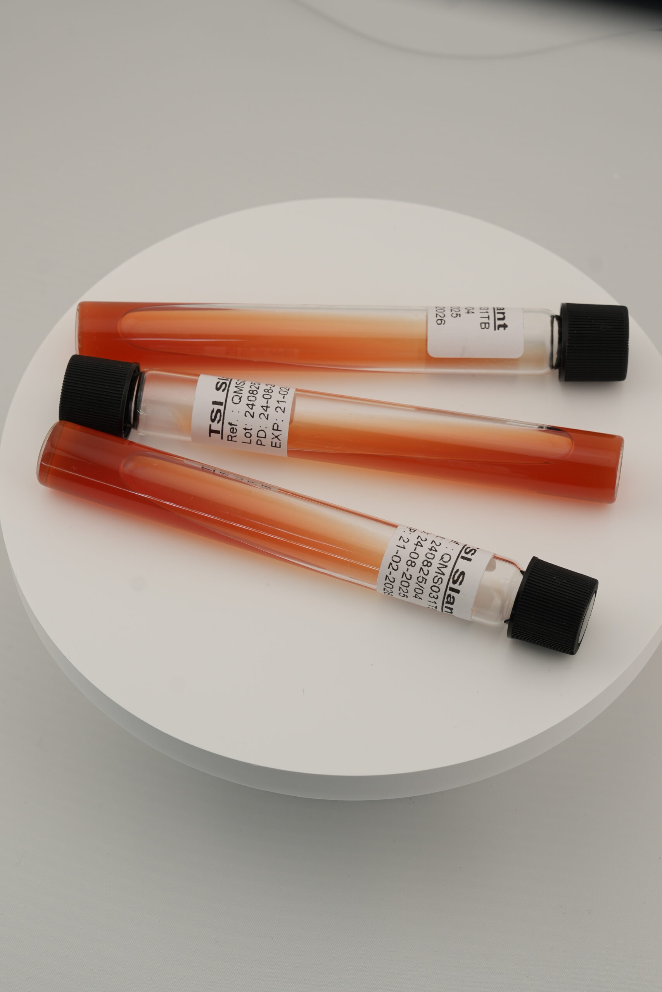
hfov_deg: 13.0
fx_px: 2896
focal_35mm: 105
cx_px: 331
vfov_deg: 19.5
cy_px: 496
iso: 100
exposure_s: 1/125
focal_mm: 70
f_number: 8
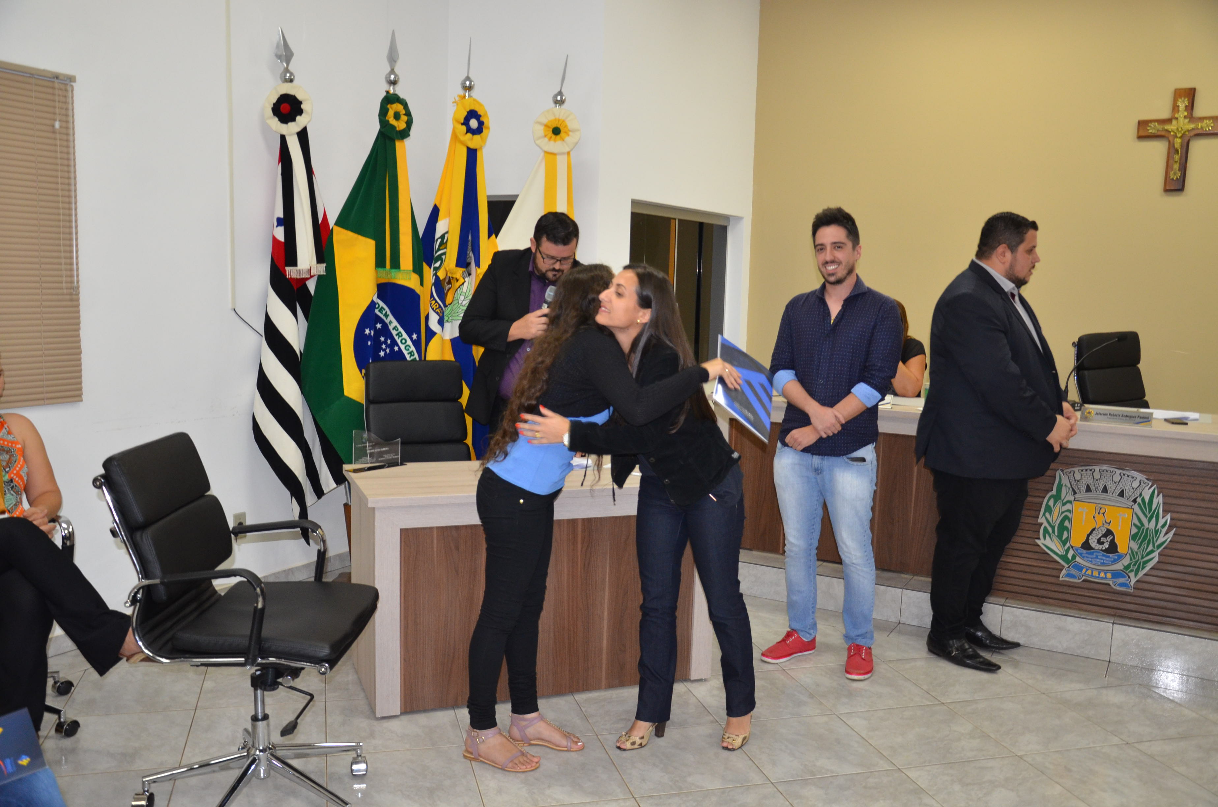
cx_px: 609
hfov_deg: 59.6
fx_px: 1064
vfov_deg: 41.5
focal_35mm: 32
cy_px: 404
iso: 800
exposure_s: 1/60
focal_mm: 21
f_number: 3.8
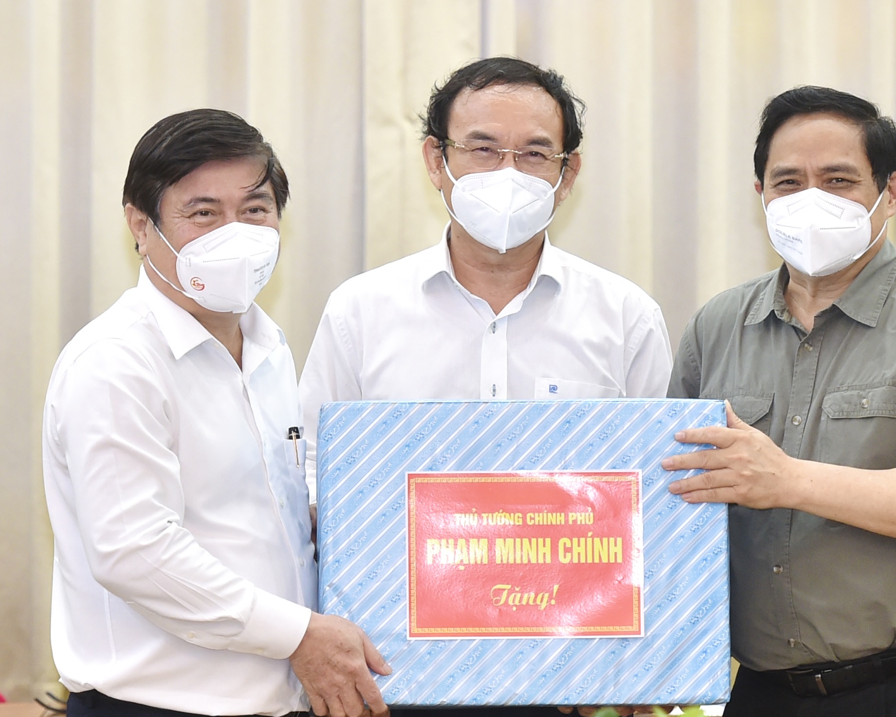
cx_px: 519
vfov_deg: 9.8
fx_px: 4164
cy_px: 348
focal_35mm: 157
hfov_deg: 12.3
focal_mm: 130
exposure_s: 1/160
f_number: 2.8
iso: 2000
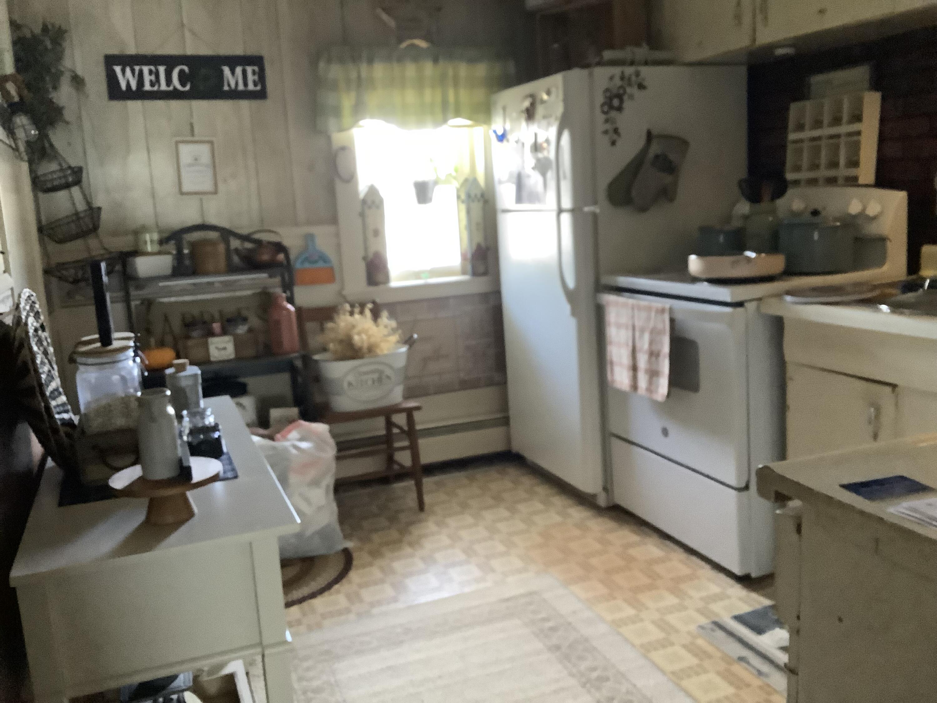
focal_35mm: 31
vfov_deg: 45.4
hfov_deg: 58.4
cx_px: 468
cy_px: 352
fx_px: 839
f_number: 2.4
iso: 500
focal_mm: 3.3
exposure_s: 1/30
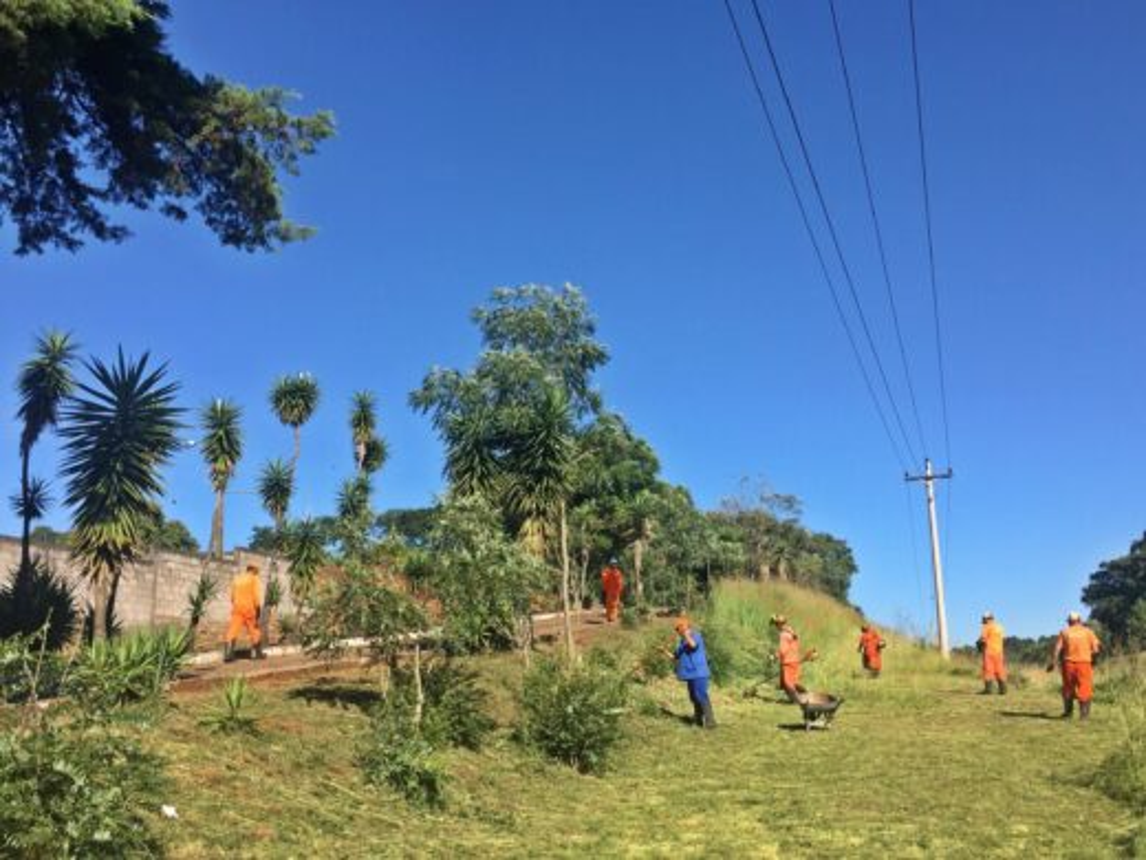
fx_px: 960
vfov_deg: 48.2
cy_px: 430
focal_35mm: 29
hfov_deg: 61.7
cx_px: 573
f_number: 2.2
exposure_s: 1/1647
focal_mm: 4.15
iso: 32
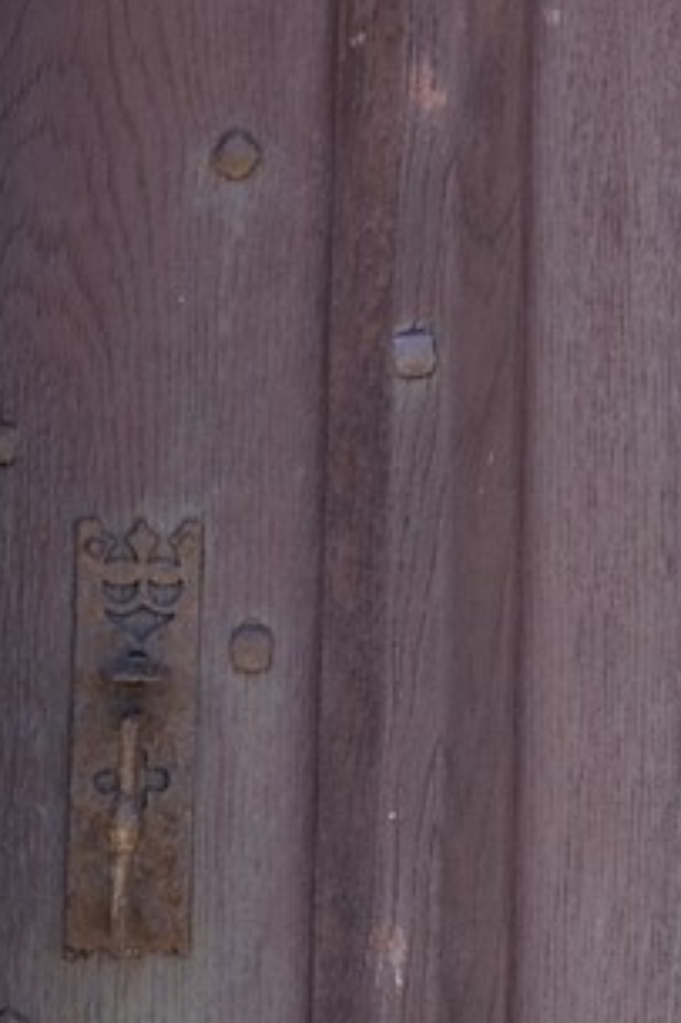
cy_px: -1412
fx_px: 8351
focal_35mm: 294
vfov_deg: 6.7
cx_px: 1124
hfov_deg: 4.6
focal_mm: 56
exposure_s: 1/200
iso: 200
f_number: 4.5
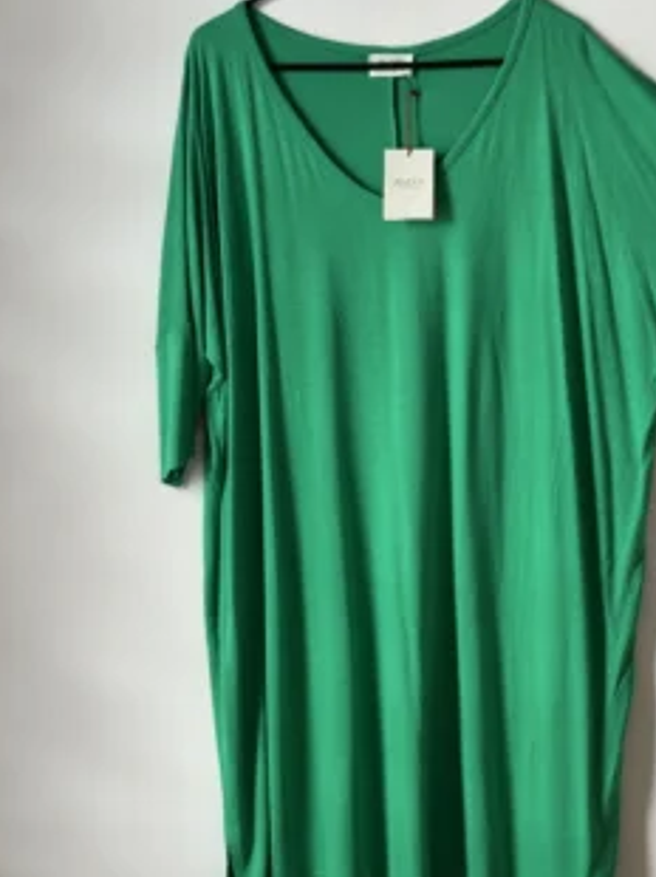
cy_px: 492
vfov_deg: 31.2
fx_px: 1569
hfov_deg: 23.6
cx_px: 387
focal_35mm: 62
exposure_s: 1/60
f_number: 1.78
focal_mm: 6.76
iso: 100
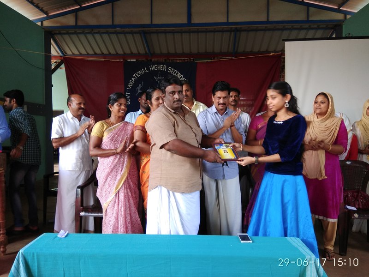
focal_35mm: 21
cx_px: 184
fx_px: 224
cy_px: 138
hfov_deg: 79.0
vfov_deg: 63.4
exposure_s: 1/33
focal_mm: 3.57
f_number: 2
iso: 200
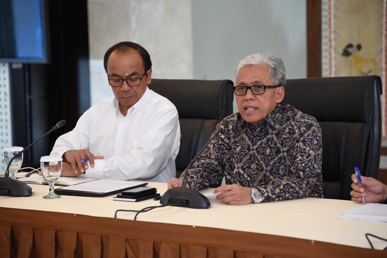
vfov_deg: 11.4
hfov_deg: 17.1
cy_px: 129
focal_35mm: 120
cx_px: 194
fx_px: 1291
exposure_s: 1/160
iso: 2500
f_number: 4.5
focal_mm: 120
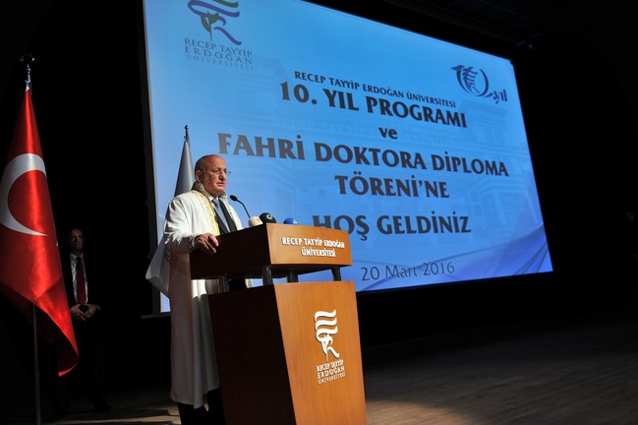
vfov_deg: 41.1
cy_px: 209
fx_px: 567
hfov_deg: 58.7
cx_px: 315
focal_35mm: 32
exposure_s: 1/160
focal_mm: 31
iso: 640
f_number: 3.2
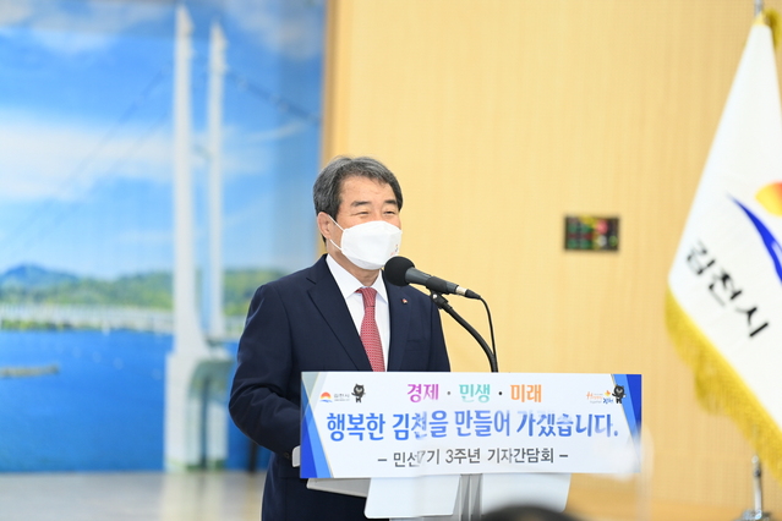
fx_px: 4344
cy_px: 260
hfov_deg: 10.3
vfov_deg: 6.9
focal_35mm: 200
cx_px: 391
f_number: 3.2
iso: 1000
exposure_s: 1/125
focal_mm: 200
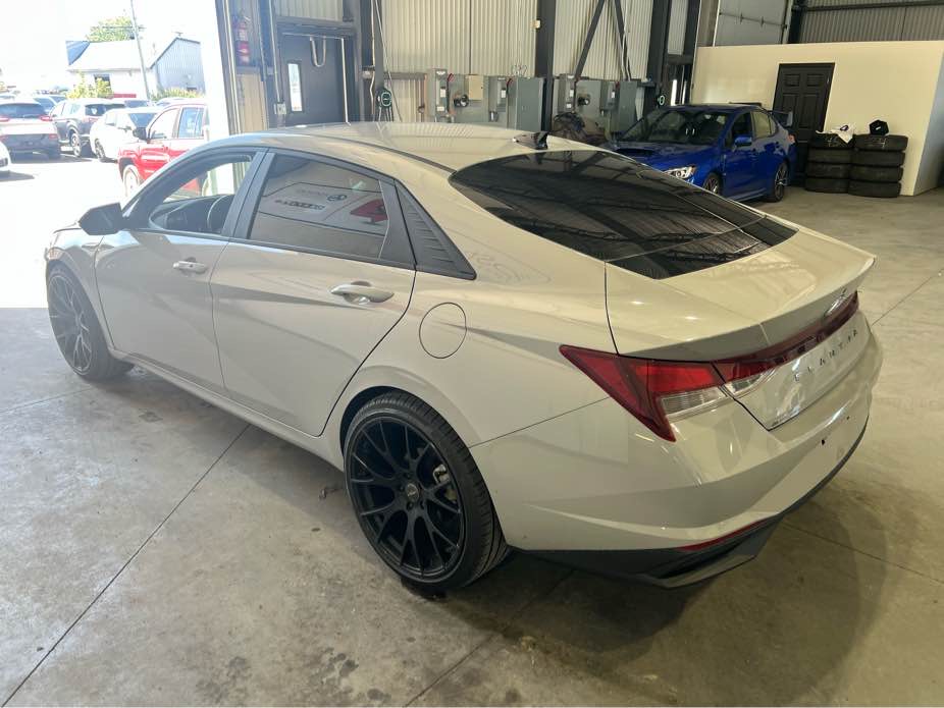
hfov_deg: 67.3
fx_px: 709
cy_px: 354
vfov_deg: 53.1
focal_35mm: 26
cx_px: 472
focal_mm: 5.7
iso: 50
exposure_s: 1/121
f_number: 1.5
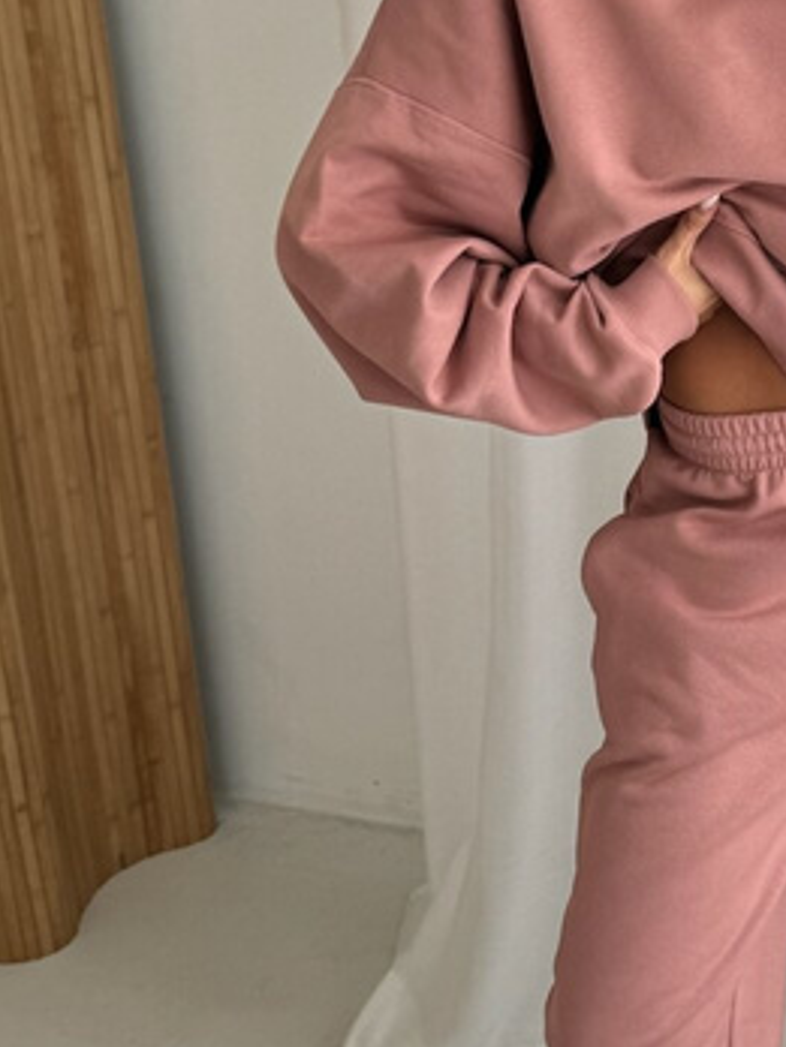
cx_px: 861
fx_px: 2089
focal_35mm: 69
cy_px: 271
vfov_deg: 27.8
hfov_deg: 20.3
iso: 64
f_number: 1.78
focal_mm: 6.86
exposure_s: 1/256
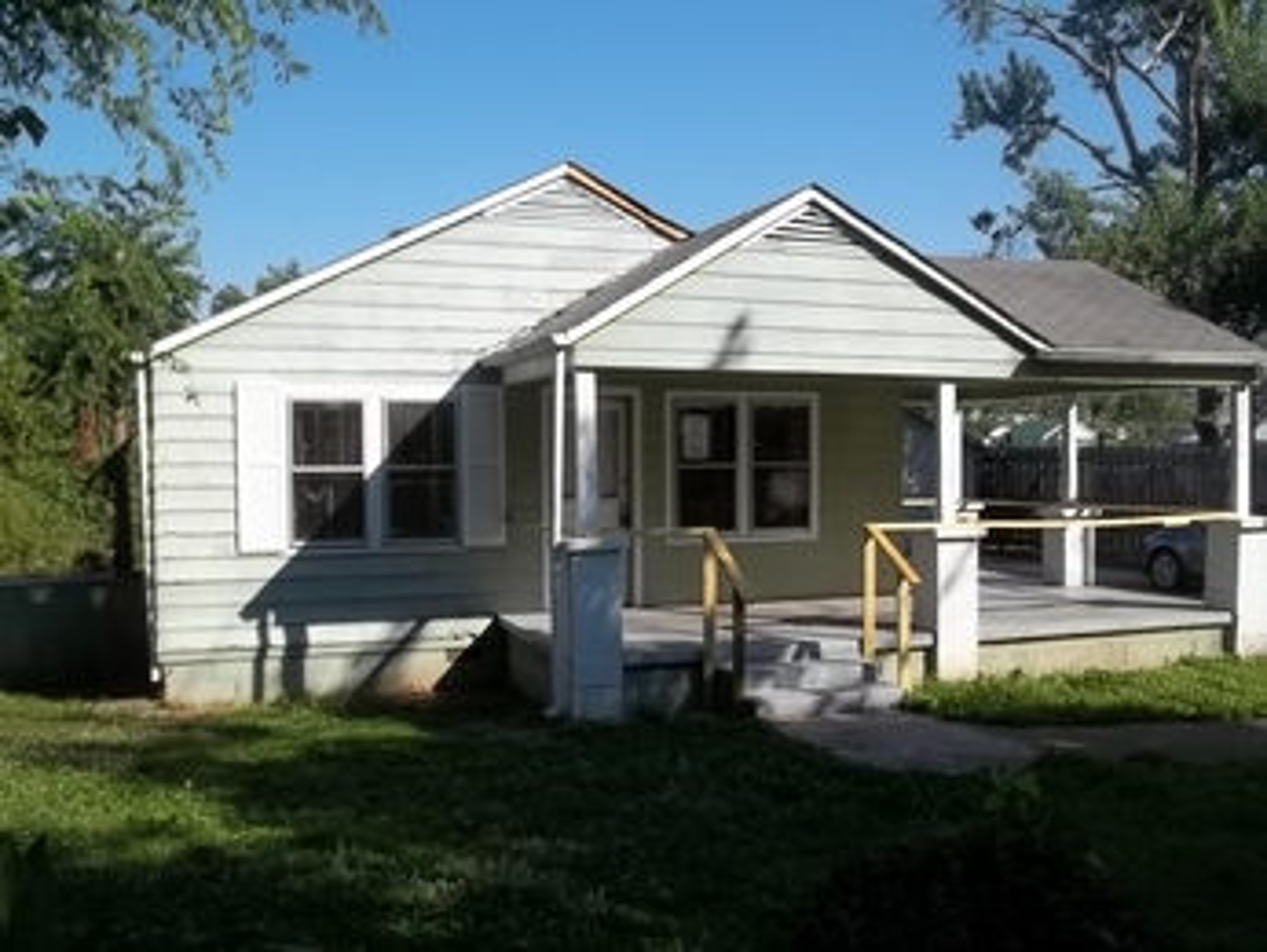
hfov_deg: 55.3
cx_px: 634
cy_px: 476
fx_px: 1209
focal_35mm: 33
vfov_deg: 43.0
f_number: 8
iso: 64
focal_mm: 5.9
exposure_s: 1/160
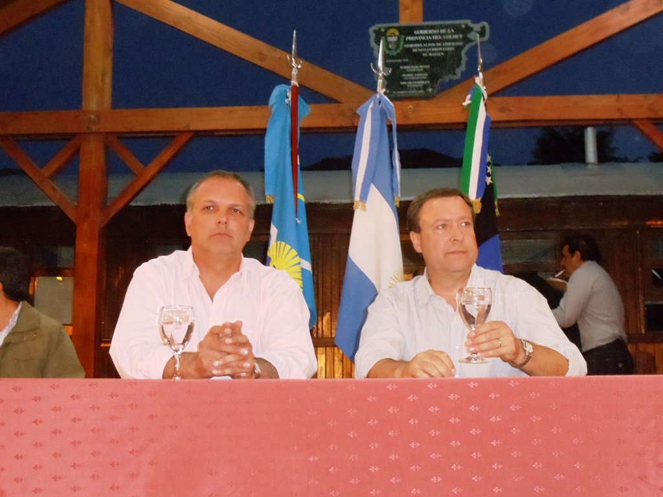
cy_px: 248
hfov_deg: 26.3
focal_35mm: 74
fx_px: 1417
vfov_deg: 19.9
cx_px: 332
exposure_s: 1/30
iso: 800
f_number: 4.4
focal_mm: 10.12
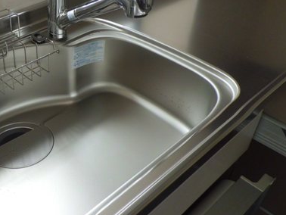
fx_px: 364
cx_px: 59
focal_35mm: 44
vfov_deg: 32.9
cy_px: 95
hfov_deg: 41.2
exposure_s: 1/100
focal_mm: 4.7
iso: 100
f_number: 2.8
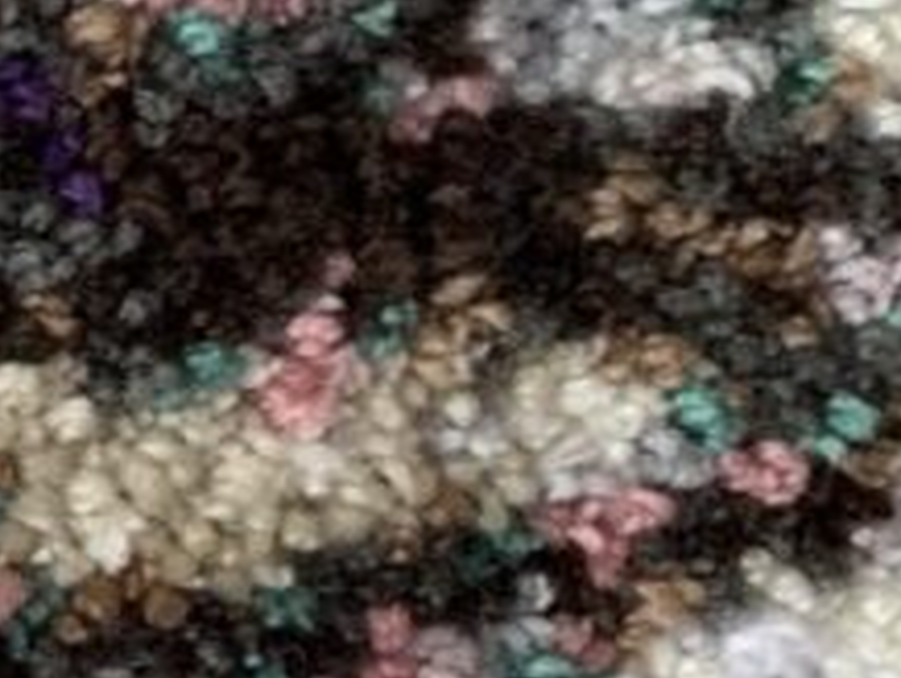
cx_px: -1037
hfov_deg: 9.8
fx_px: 4768
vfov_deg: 7.9
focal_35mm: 183
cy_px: -471
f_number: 1.8
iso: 100
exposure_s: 1/80
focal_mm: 4.25
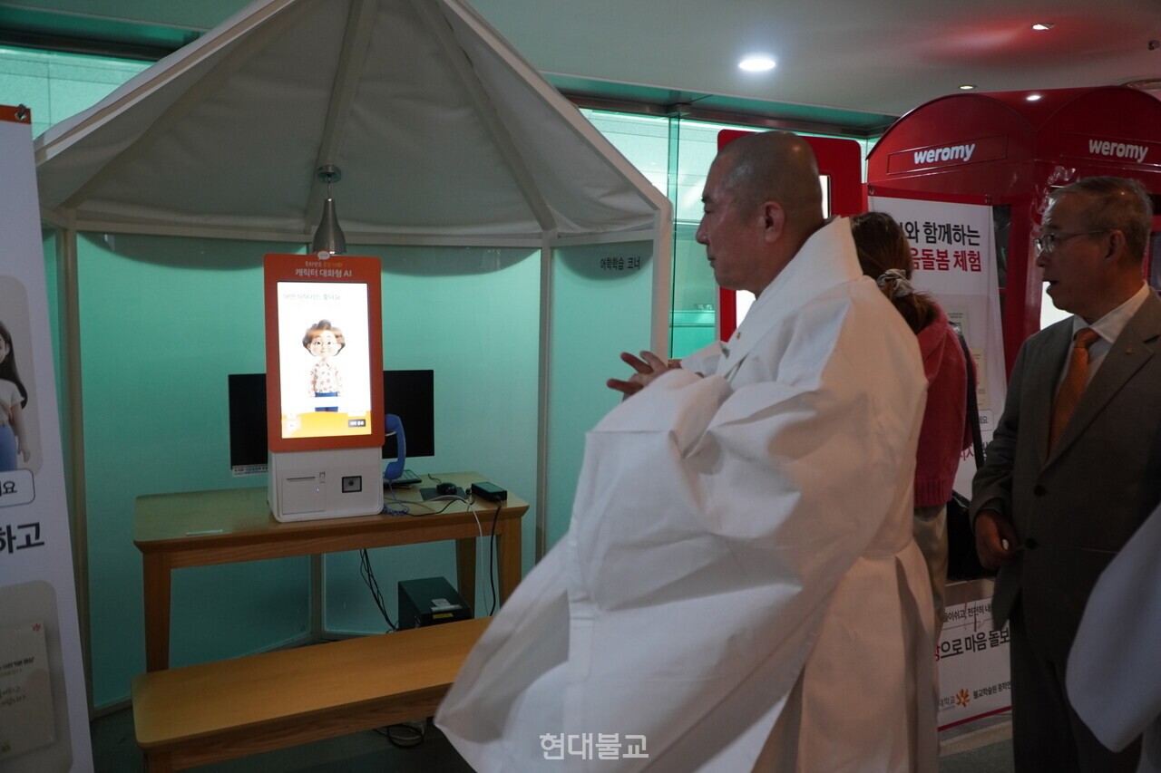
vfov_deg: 47.9
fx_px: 871
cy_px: 386
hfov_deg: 67.4
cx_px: 580
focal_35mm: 27
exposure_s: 1/40
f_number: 4.5
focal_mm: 18
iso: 800
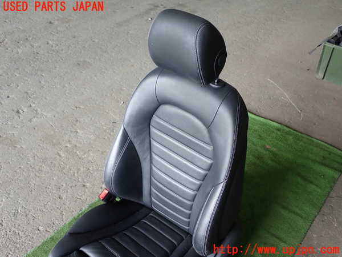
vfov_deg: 37.7
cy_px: 128
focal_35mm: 38
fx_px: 375
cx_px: 171
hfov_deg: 49.0
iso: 200
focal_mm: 6.83
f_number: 2.7
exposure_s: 1/60
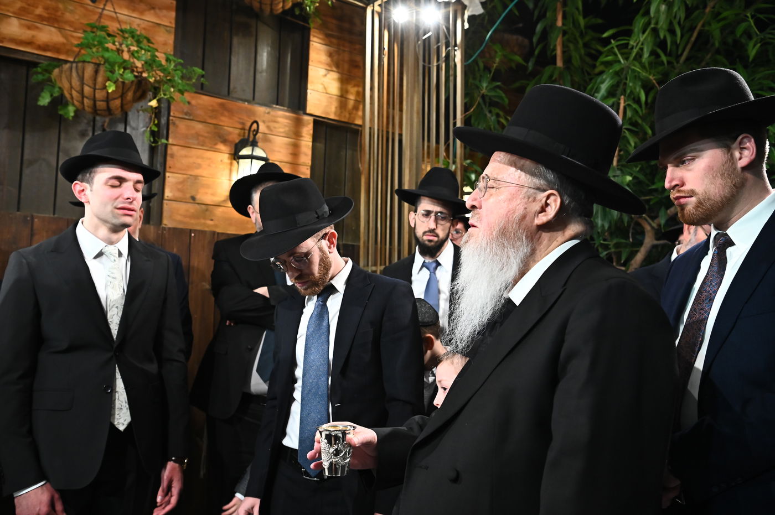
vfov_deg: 38.8
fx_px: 731
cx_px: 388
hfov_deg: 55.8
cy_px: 258
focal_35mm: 34
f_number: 5
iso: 3200
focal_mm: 34
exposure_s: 1/200
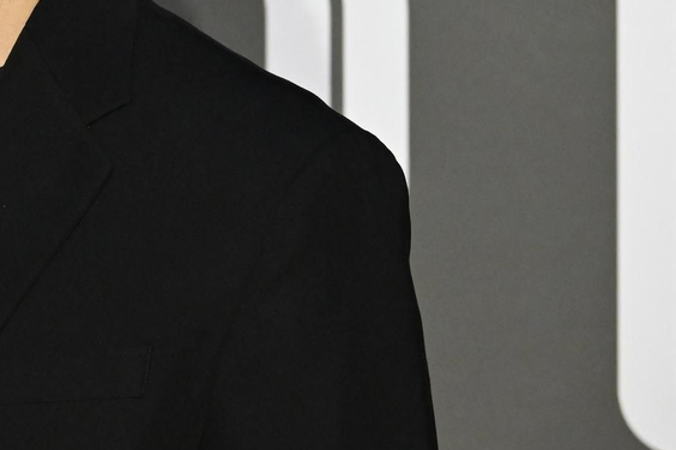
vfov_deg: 2.7
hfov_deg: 4.0
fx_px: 9587
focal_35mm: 511
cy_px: -24
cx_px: -77
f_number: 6.3
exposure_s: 1/320
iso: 4000
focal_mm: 120
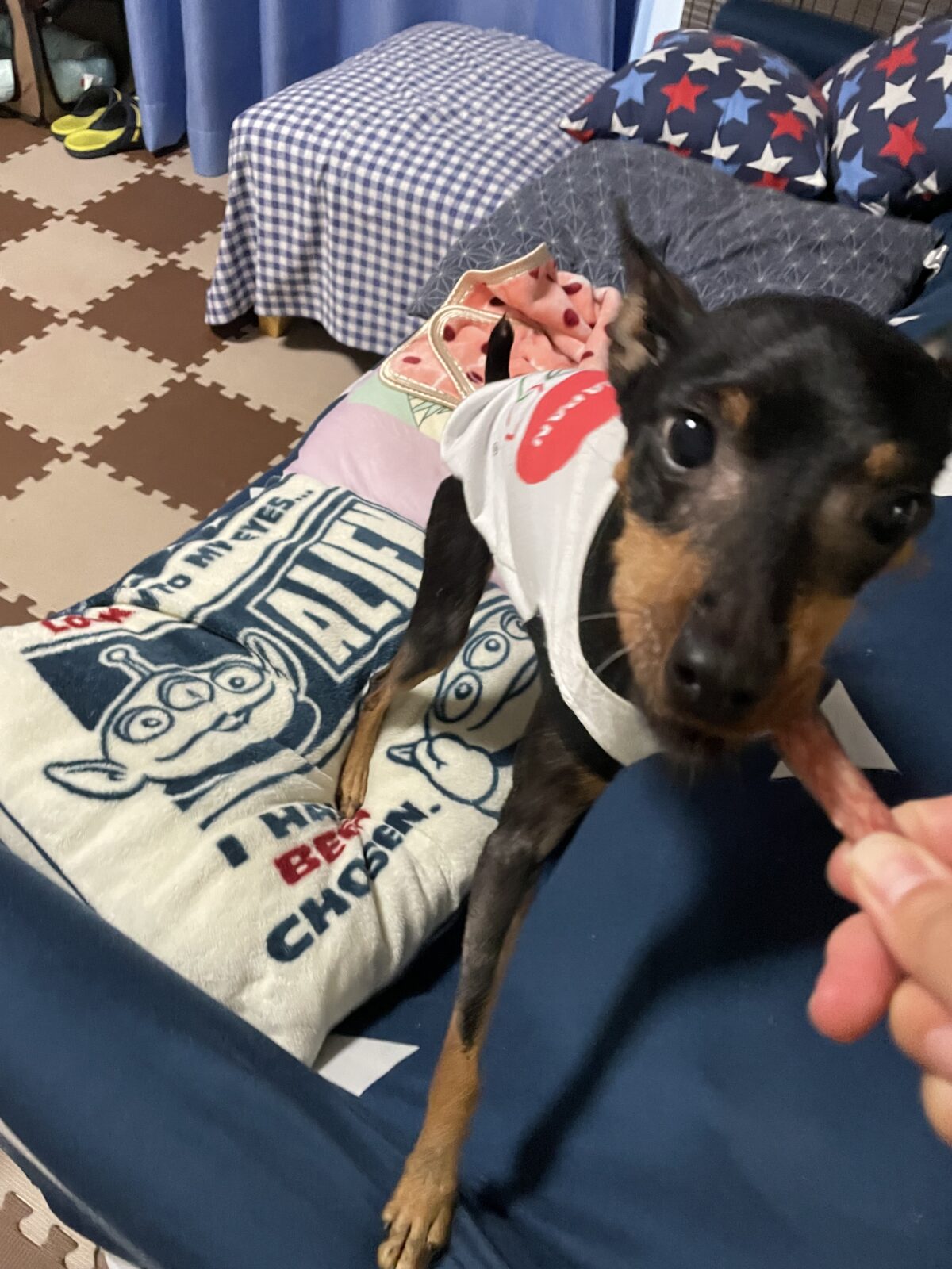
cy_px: 634
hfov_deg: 53.1
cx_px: 476
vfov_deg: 67.3
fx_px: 953
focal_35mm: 26
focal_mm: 4.2
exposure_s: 1/33
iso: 500
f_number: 1.6
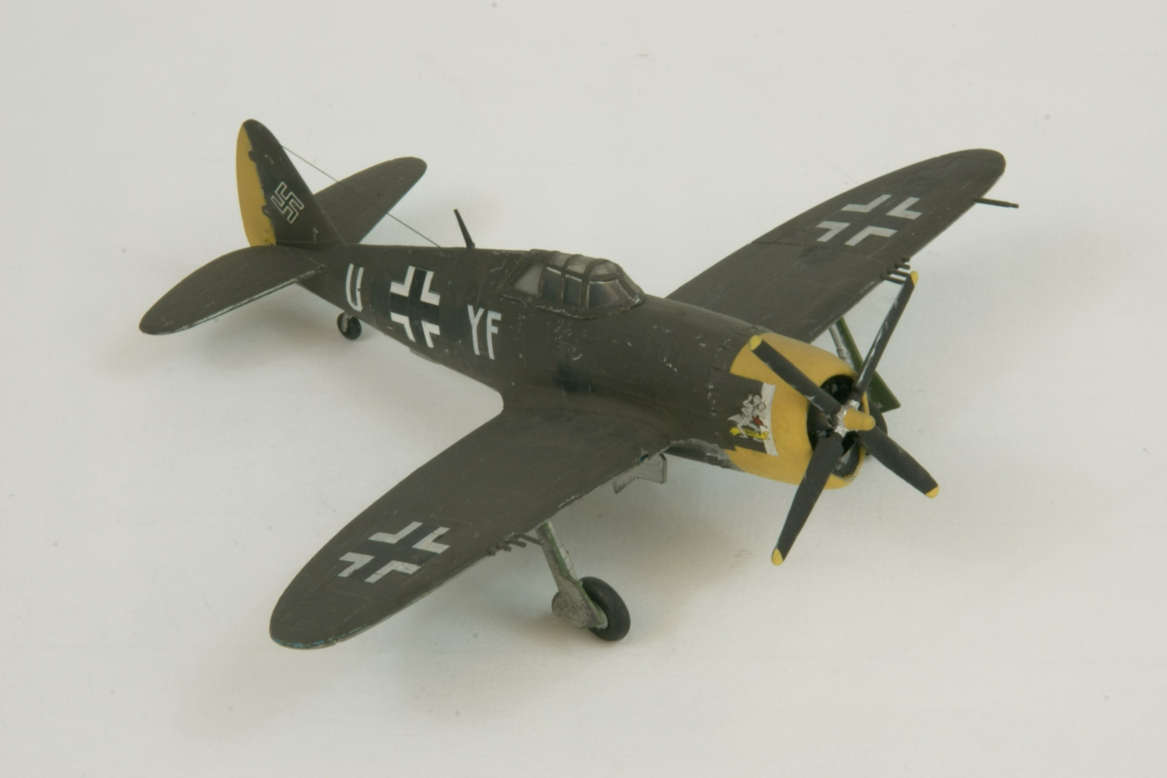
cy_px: 389
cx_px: 584
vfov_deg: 7.6
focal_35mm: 180
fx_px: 5835
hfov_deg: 11.4
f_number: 36
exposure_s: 2.5
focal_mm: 120
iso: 80
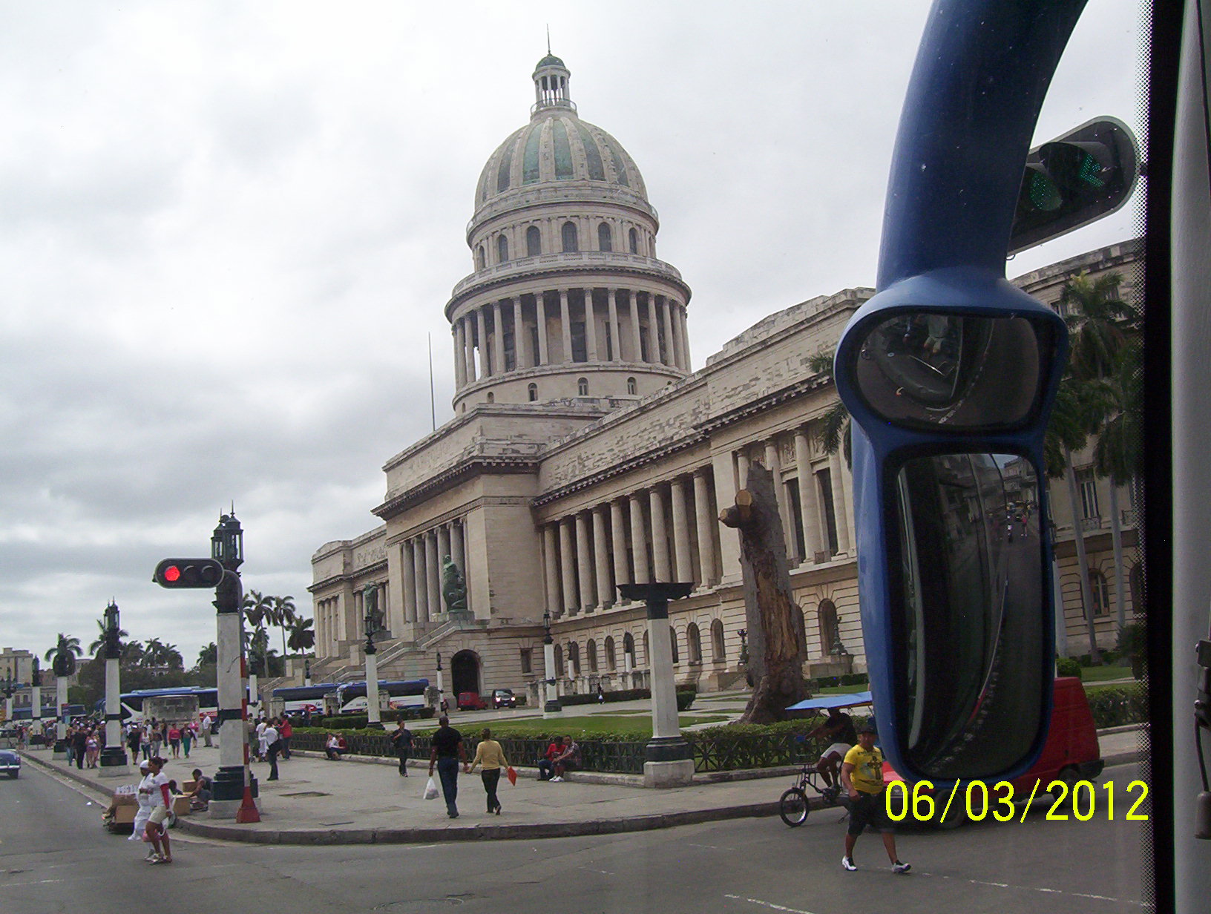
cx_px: 606
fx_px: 1508
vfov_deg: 33.7
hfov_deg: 43.8
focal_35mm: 43
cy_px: 457
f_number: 5.17
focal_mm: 5.77
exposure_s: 1/988
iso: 100
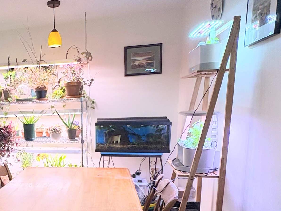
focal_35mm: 36
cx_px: 38
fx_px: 292
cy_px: 161
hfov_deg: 47.2
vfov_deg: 38.5
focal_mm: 2.22
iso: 100
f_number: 2.2
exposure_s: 1/120
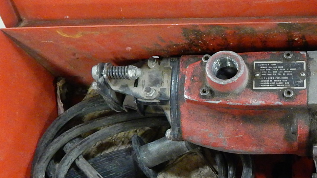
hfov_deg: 32.7
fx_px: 496
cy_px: 126
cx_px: 313
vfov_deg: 20.3
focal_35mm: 59
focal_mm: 4
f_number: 3
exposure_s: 1/13
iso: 200
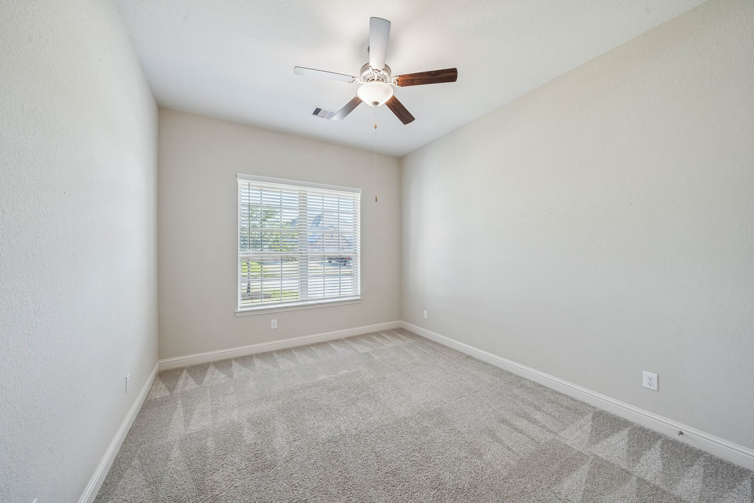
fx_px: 251
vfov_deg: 90.0
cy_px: 252
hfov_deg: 112.6
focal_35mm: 12
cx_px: 377
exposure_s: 1/25
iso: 640
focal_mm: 12
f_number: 8
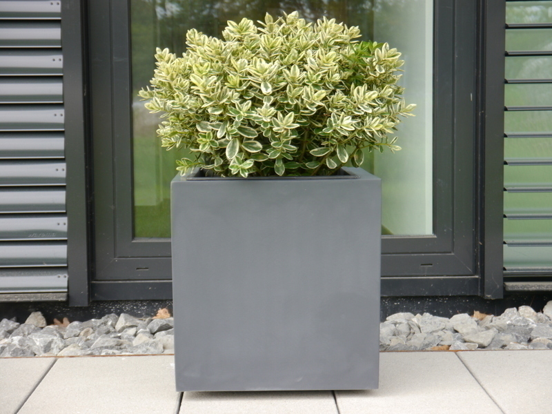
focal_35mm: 78
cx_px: 276
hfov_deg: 25.0
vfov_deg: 18.9
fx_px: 1244
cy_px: 207
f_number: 5.5
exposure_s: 1/100
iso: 160
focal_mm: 39
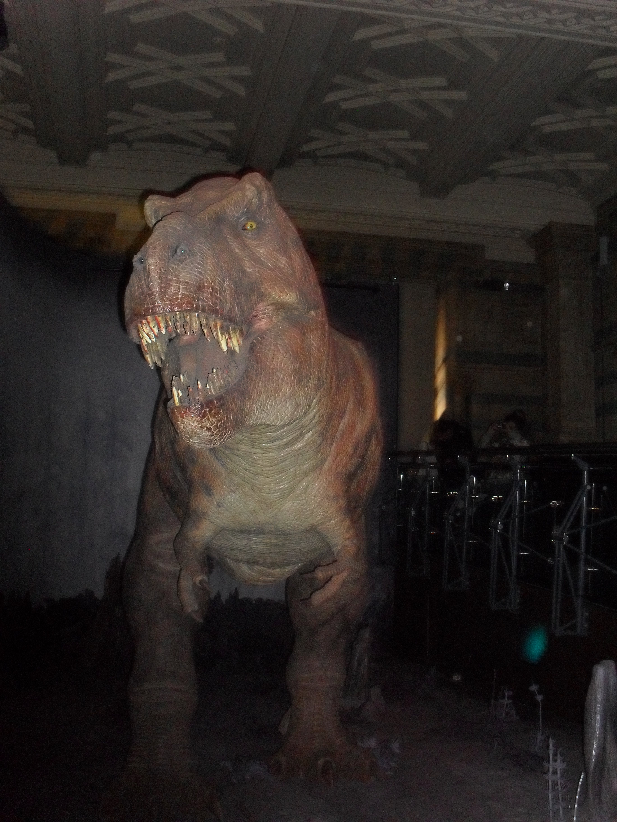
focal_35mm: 42
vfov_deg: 44.8
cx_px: 308
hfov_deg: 34.3
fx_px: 998
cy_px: 411
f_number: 3.6
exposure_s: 1/45
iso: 400
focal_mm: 7.5
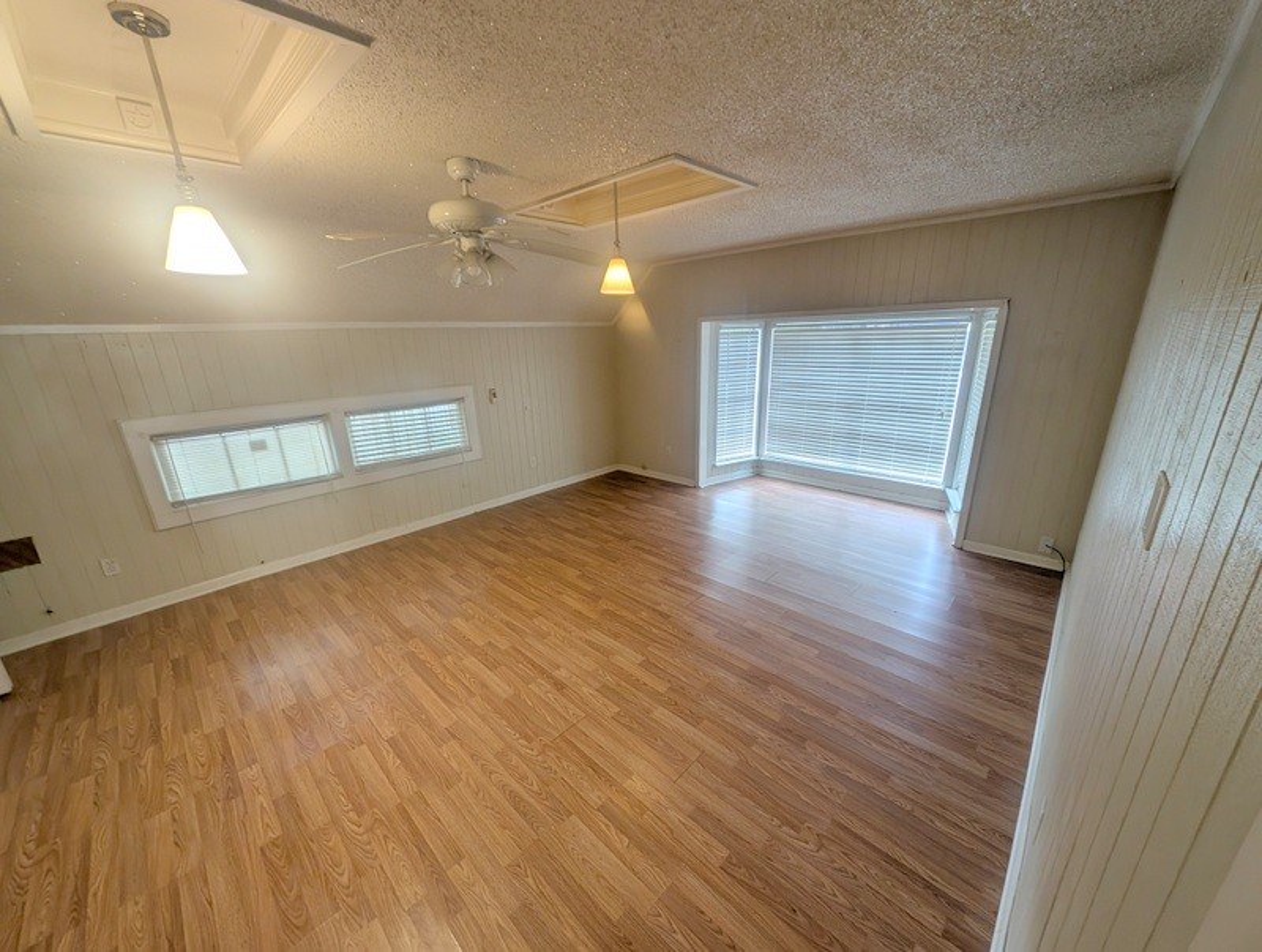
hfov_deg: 110.4
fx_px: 438
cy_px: 476
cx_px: 631
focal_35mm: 12
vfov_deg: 94.7
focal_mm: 2.23
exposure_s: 1/24
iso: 103
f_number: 1.95
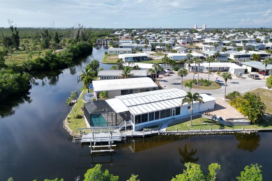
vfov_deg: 49.5
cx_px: 138
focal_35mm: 26
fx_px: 196
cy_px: 82
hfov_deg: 69.4
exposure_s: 1/3000
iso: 110
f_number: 1.7
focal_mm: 6.72
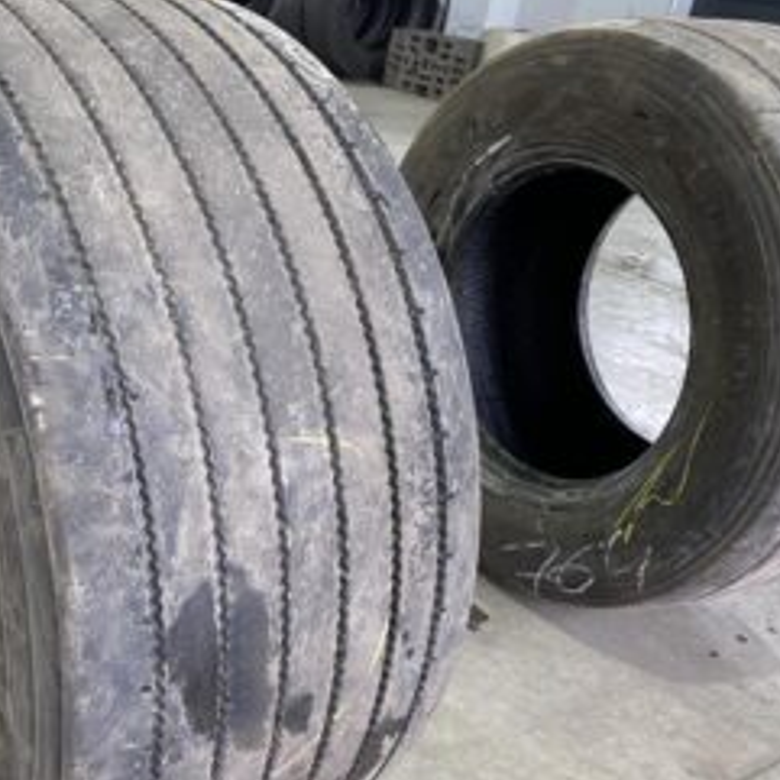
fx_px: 1045
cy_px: 458
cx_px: 149
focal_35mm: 41
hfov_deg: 39.2
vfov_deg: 40.8
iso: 125
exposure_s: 1/50
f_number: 1.8
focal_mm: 4.25
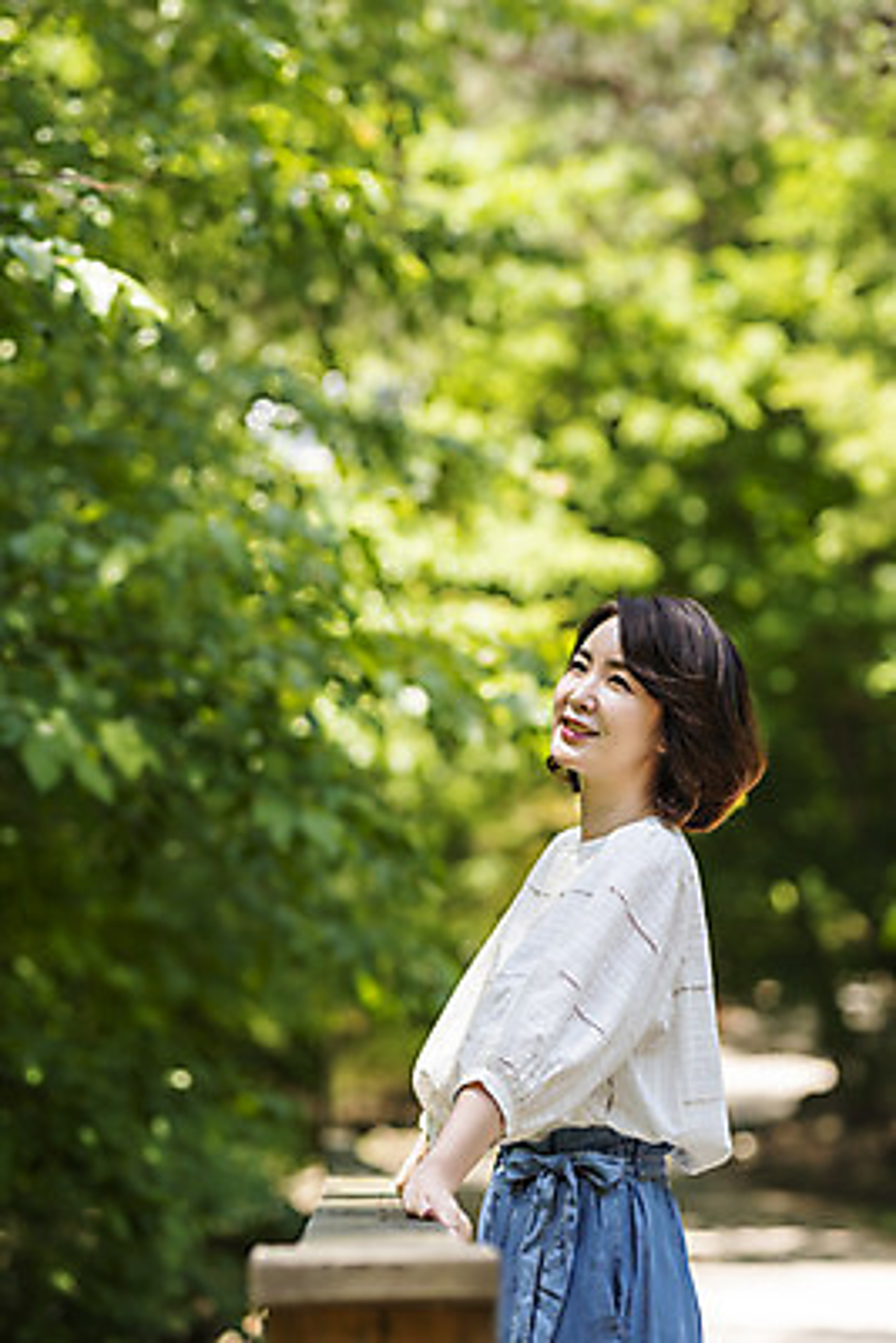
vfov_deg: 23.9
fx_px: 3170
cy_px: 672
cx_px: 448
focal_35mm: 85
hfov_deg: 16.1
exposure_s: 1/400
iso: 100
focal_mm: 85
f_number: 2.2
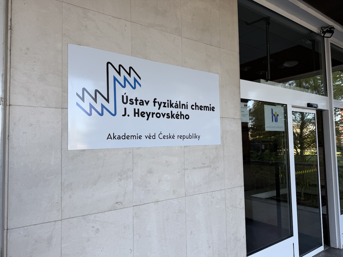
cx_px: 172
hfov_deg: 71.6
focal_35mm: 24
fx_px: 238
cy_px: 128
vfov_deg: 56.8
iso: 80
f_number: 1.78
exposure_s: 1/356
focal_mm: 6.76
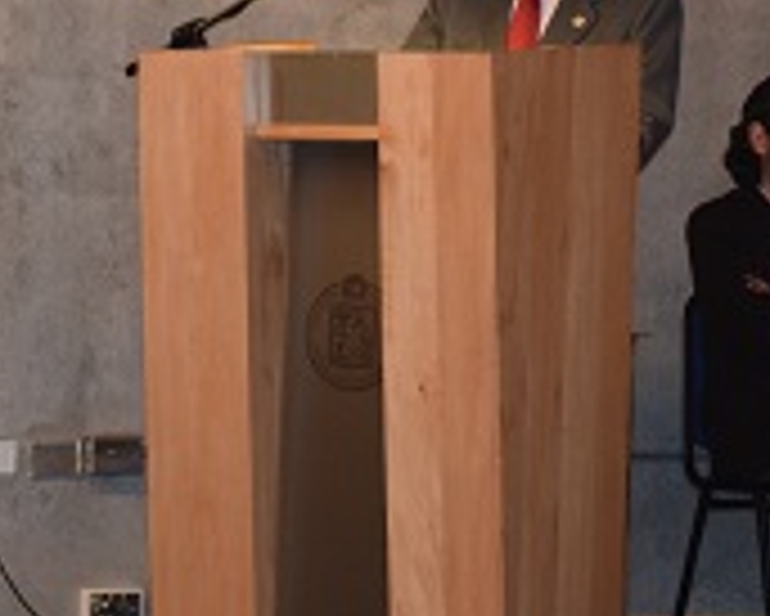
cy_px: 56
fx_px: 4382
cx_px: -79
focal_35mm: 192
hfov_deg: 9.9
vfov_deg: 8.0
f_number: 5.6
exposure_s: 1/60
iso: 2000
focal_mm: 55
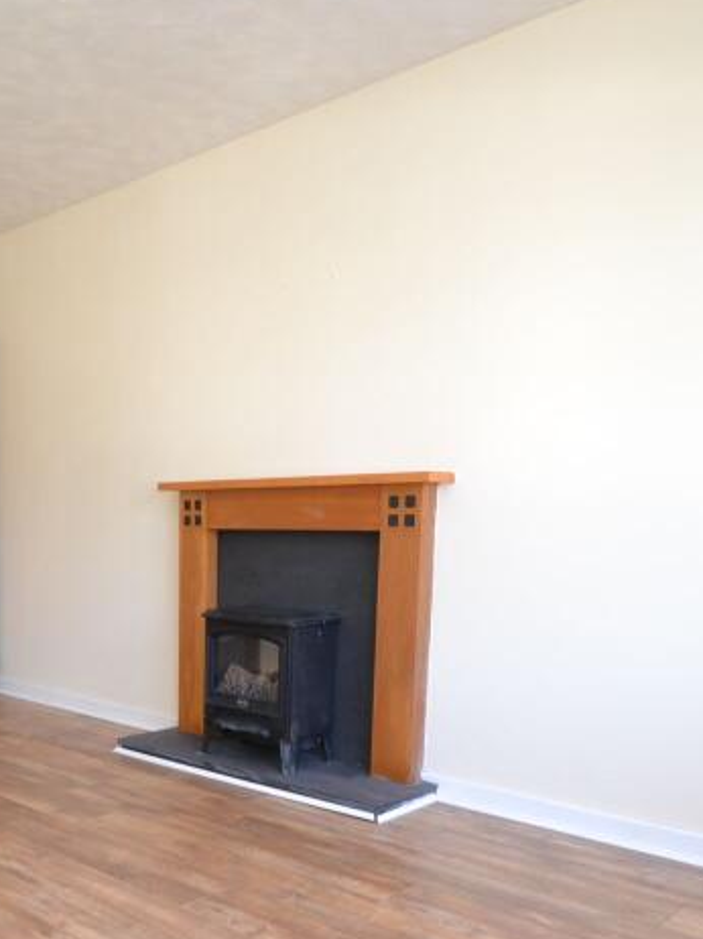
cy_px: 647
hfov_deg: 42.0
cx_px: 130
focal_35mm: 32
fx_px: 867
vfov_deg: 55.3
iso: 500
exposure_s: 1/60
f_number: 3.5
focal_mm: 10
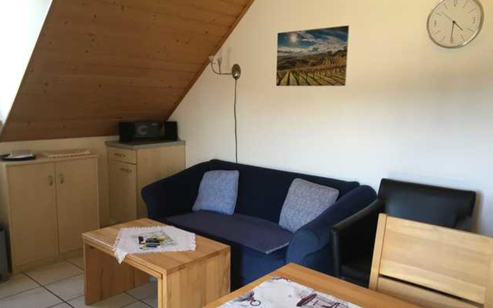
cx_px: 246
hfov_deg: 61.2
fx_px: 417
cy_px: 159
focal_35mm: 31
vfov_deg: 40.6
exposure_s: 1/33
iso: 64
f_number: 2.2
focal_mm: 4.15
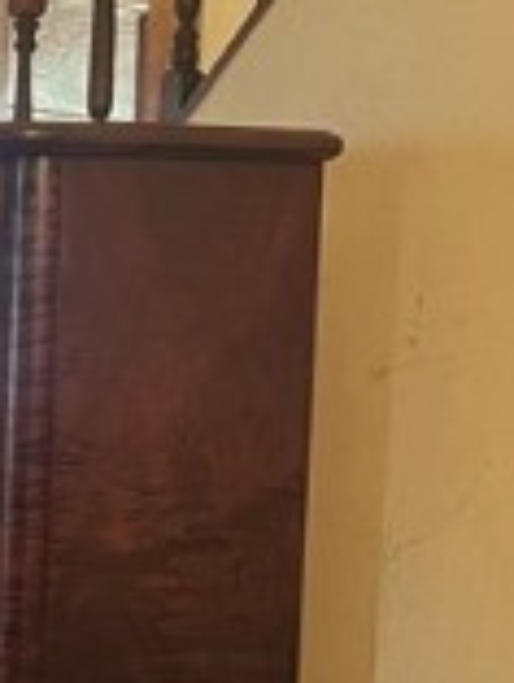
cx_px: -566
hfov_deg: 10.6
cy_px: 661
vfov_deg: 15.3
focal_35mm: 127
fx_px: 2511
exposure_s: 1/60
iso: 400
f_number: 1.5
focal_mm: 5.7
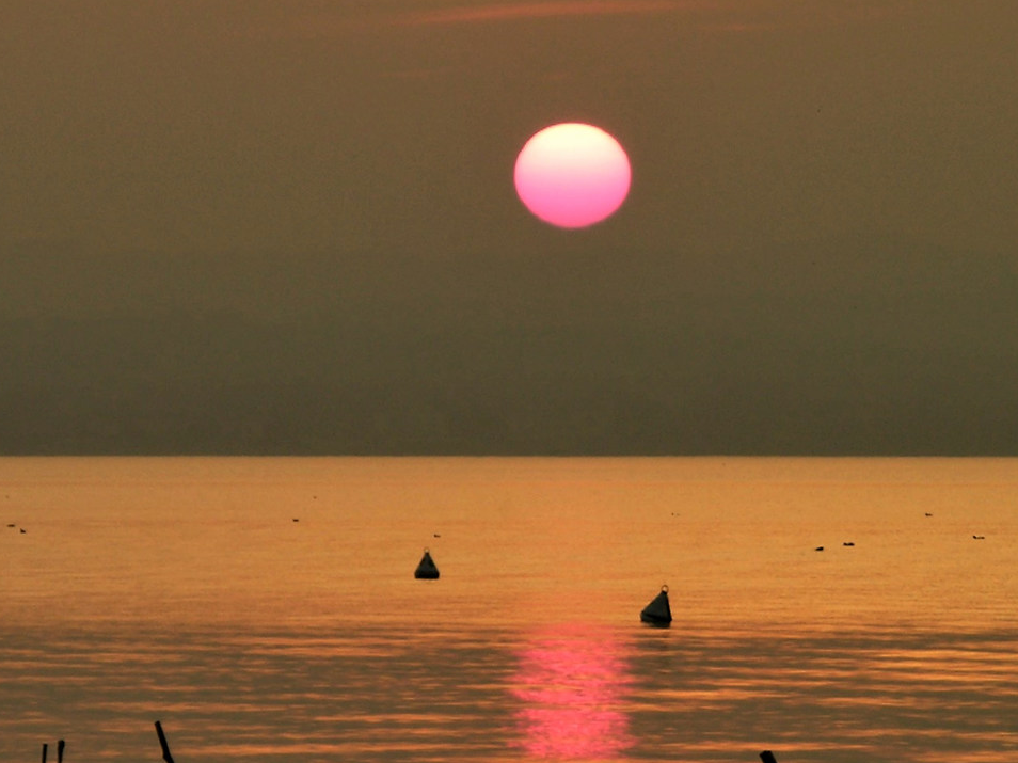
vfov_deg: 3.3
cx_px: 618
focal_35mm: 453
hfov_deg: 4.4
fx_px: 13319
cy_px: 403
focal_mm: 44.7
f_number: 5
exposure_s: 1/86.6
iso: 54
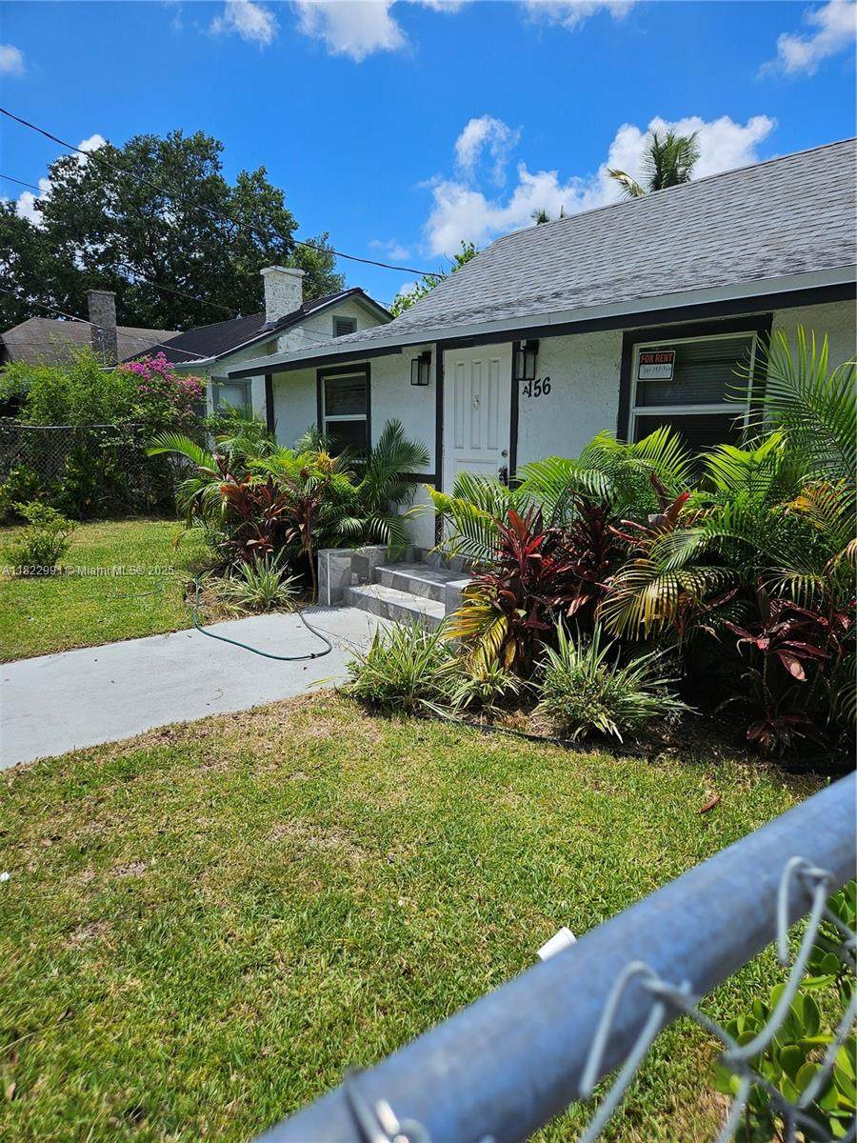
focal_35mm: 23
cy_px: 572
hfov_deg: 58.9
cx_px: 428
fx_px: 759
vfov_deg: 73.9
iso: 25
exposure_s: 1/2240
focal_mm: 5.4
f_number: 1.8
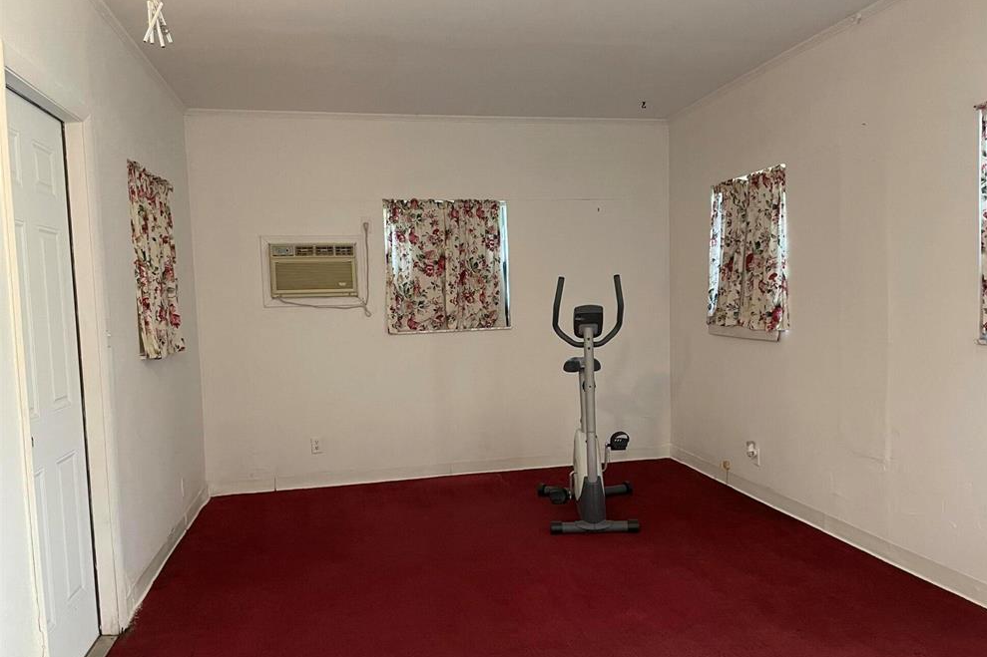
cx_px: 510
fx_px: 767
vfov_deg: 46.4
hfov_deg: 65.5
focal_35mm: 28
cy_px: 345
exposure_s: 1/60
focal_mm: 4.2
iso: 500
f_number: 1.6
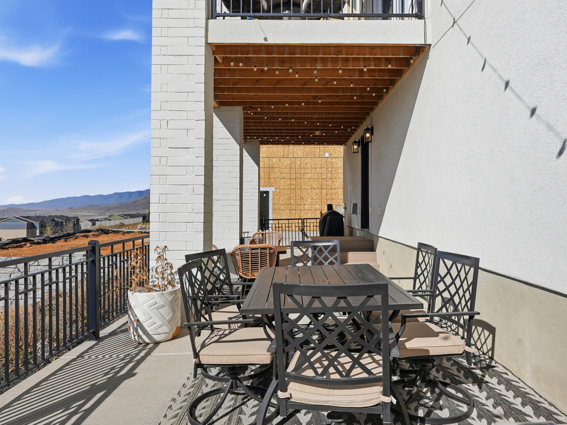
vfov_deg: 58.9
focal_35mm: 23
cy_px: 214
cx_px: 293
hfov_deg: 73.9
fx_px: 377
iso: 320
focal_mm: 21
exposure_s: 1/5000
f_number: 9
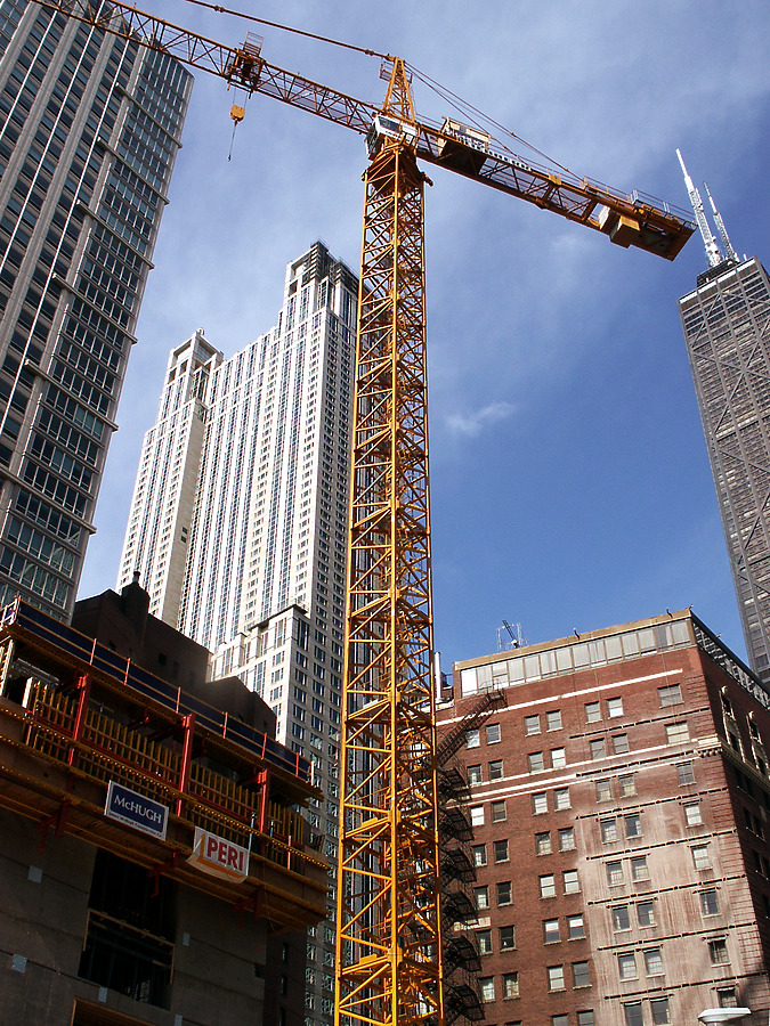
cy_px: 513
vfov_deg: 52.6
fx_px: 1038
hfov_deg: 40.7
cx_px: 385
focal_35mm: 35
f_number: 6.7
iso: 64
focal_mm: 7.19
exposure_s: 1/250
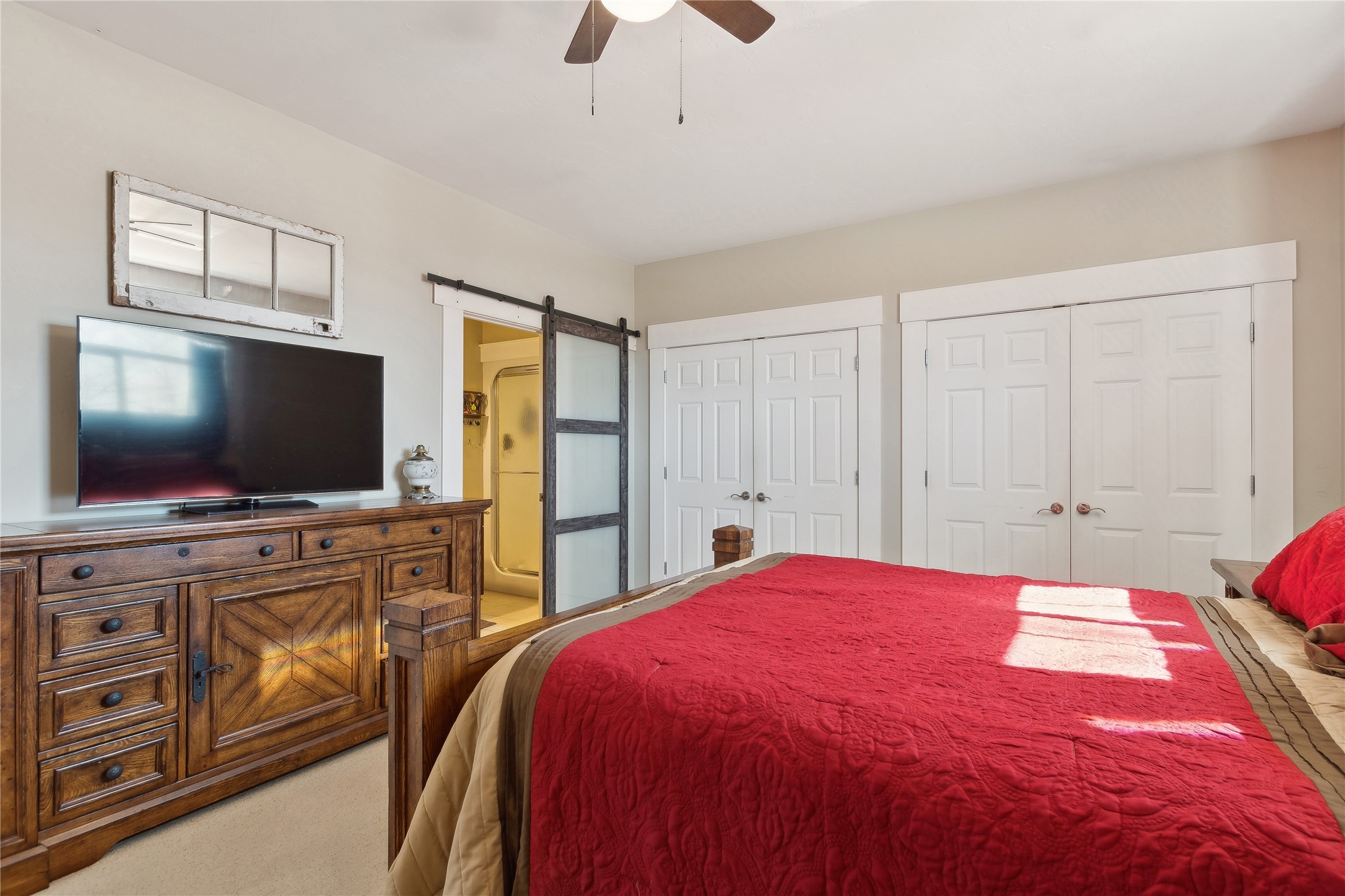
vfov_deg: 77.3
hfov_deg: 100.4
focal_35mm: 15
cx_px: 672
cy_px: 448
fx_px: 560
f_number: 6.3
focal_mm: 10
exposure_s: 1/6
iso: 200
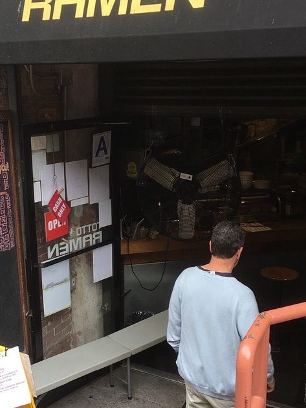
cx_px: 102
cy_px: 226
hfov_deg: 31.3
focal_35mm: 46
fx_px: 542
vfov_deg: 41.2
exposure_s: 1/120
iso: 32
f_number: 2.2
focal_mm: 4.15
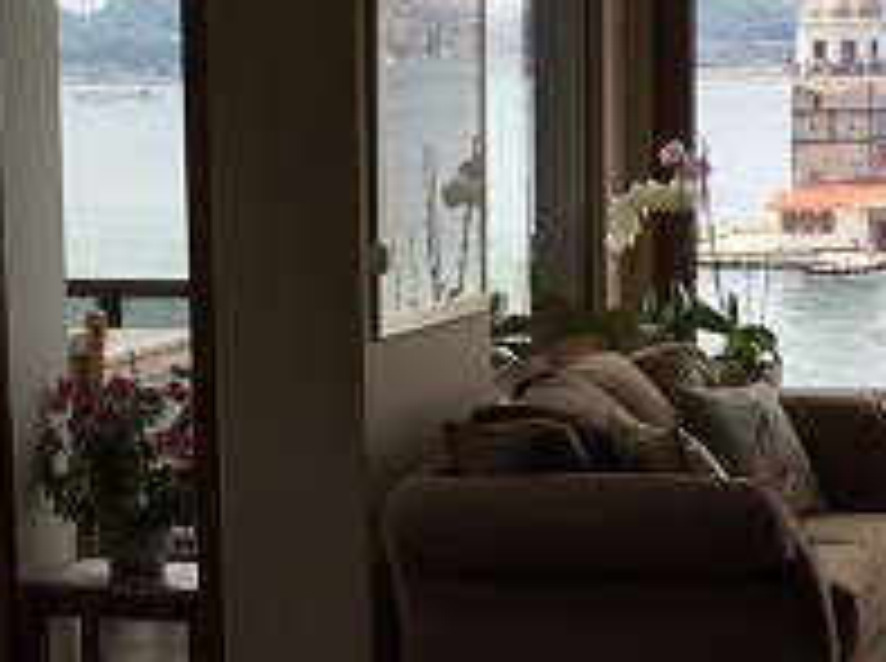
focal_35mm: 118
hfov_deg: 16.7
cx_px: 423
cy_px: 473
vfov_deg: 12.5
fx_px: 3015
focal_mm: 4.15
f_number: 2.2
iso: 32
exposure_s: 1/746
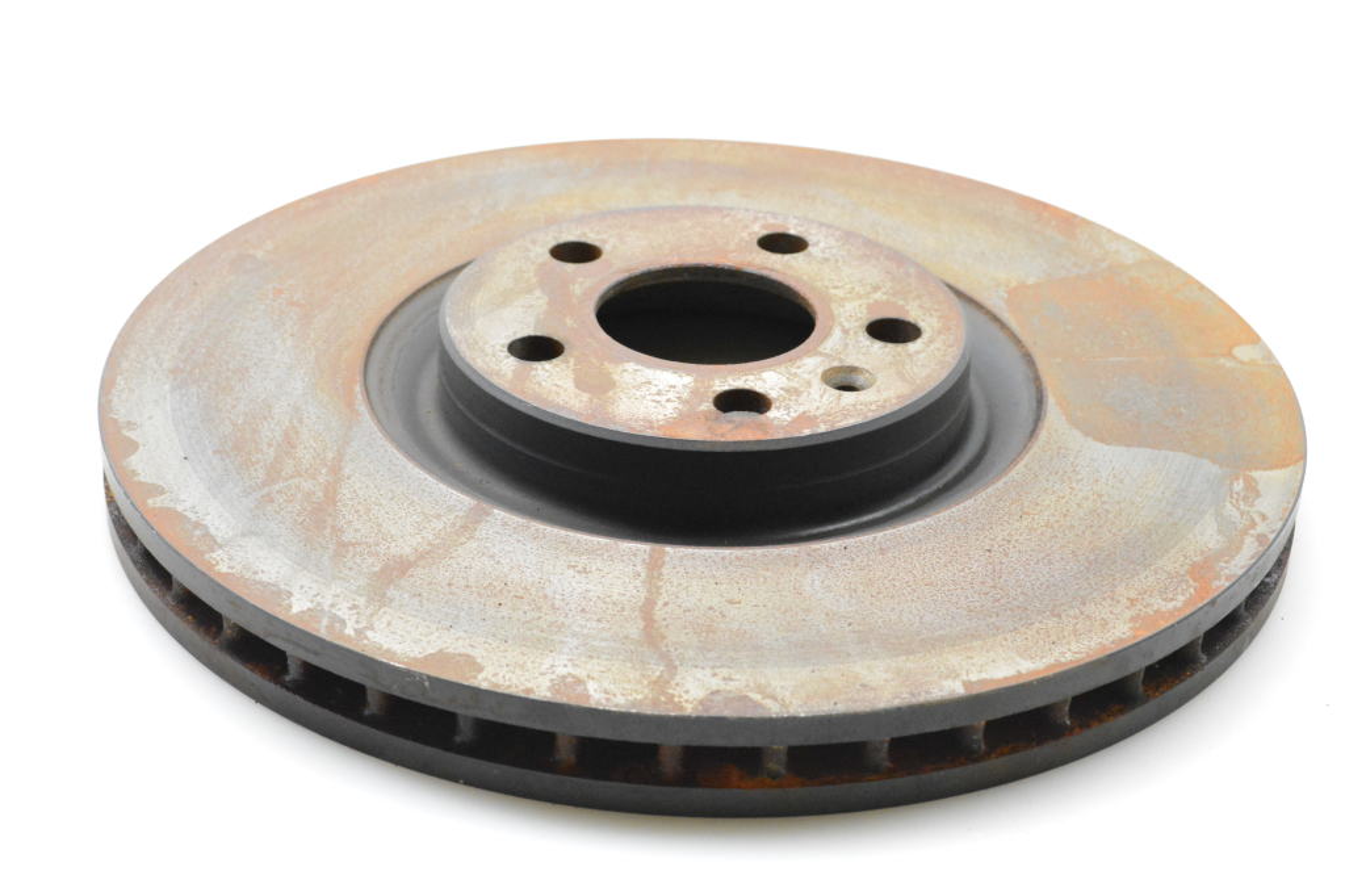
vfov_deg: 19.7
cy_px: 448
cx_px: 672
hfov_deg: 29.3
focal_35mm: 69
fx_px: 2577
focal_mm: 46
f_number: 7.1
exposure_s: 1/200
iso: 6400
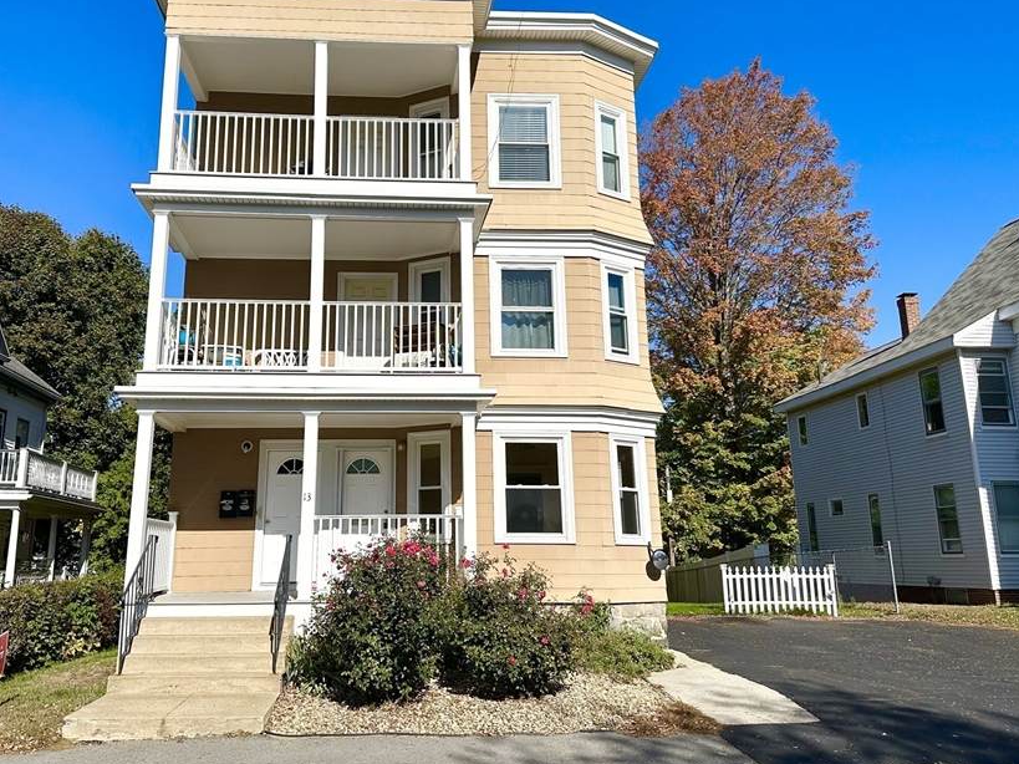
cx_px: 435
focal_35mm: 30
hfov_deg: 59.7
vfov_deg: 46.7
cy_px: 332
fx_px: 883
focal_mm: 6.86
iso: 80
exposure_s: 1/8929
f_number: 1.78
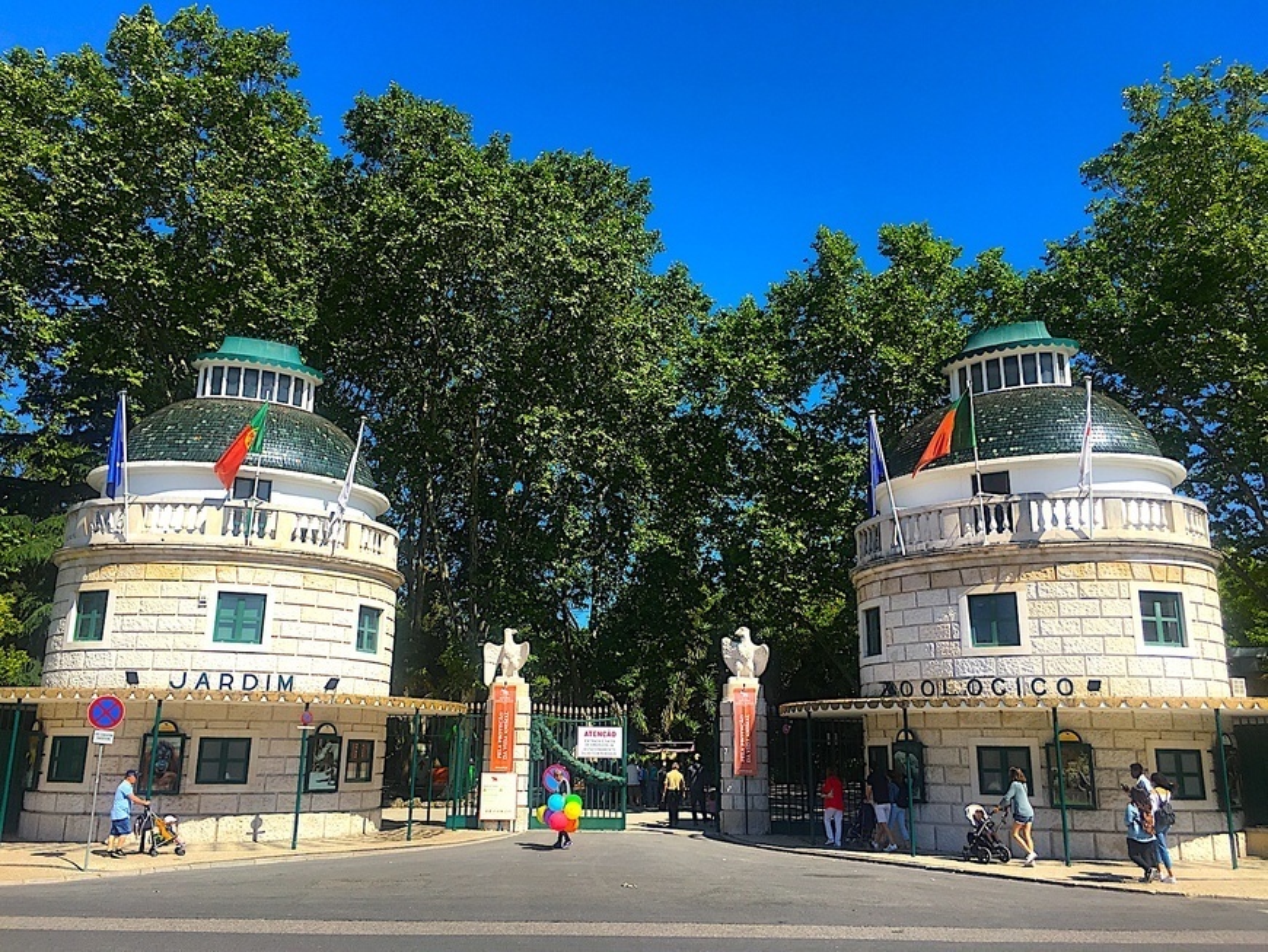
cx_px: 634
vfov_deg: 48.2
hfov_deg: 61.6
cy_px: 476
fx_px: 1063
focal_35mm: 29
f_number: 2.2
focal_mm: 4.15
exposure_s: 1/1399
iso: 25
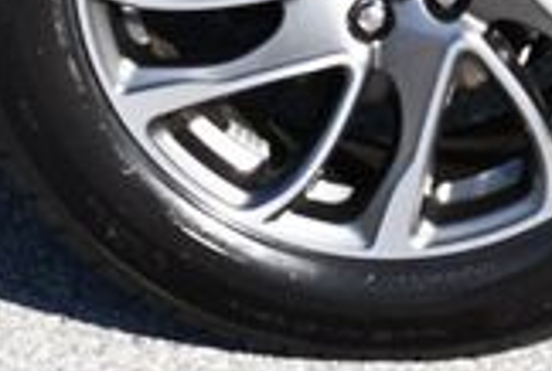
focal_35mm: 268
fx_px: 4121
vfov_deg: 5.1
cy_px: -143
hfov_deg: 7.7
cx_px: 365
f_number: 8
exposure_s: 1/250
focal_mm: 34
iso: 200
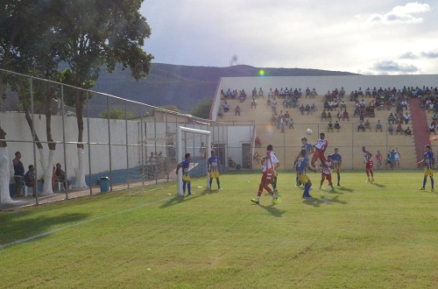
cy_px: 144
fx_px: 473
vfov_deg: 34.0
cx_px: 219
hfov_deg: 49.7
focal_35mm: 39
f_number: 16
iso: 2500
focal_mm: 26
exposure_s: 1/1000
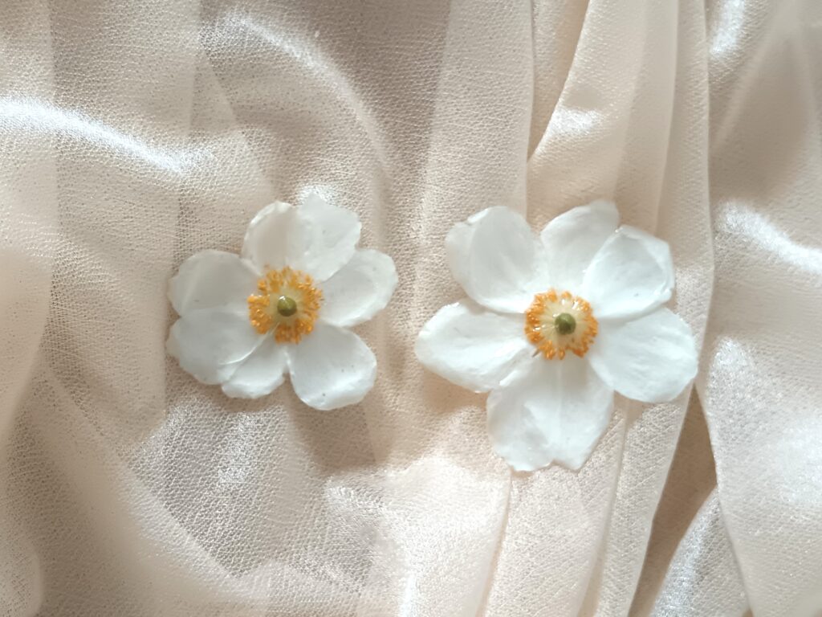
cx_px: 411
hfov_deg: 35.5
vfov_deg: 27.0
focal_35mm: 54
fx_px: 1282
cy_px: 308
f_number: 1.9
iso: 809
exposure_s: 1/50
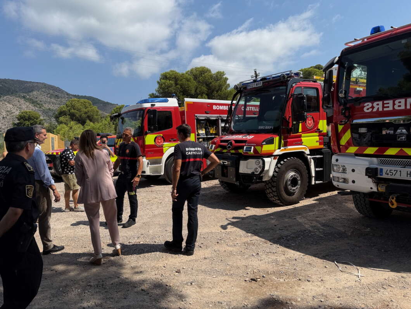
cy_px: 154
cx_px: 206
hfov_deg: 71.6
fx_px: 285
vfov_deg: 56.8
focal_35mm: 24
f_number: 1.78
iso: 80
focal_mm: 6.76
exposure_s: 1/5319
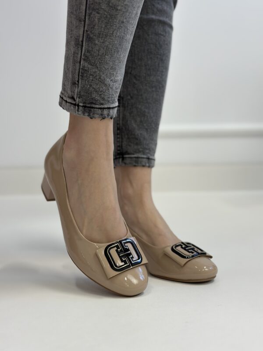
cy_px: 176
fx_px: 486
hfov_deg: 30.3
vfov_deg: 39.7
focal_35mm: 48
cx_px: 132
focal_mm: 6.86
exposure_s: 1/100
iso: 100
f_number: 1.78
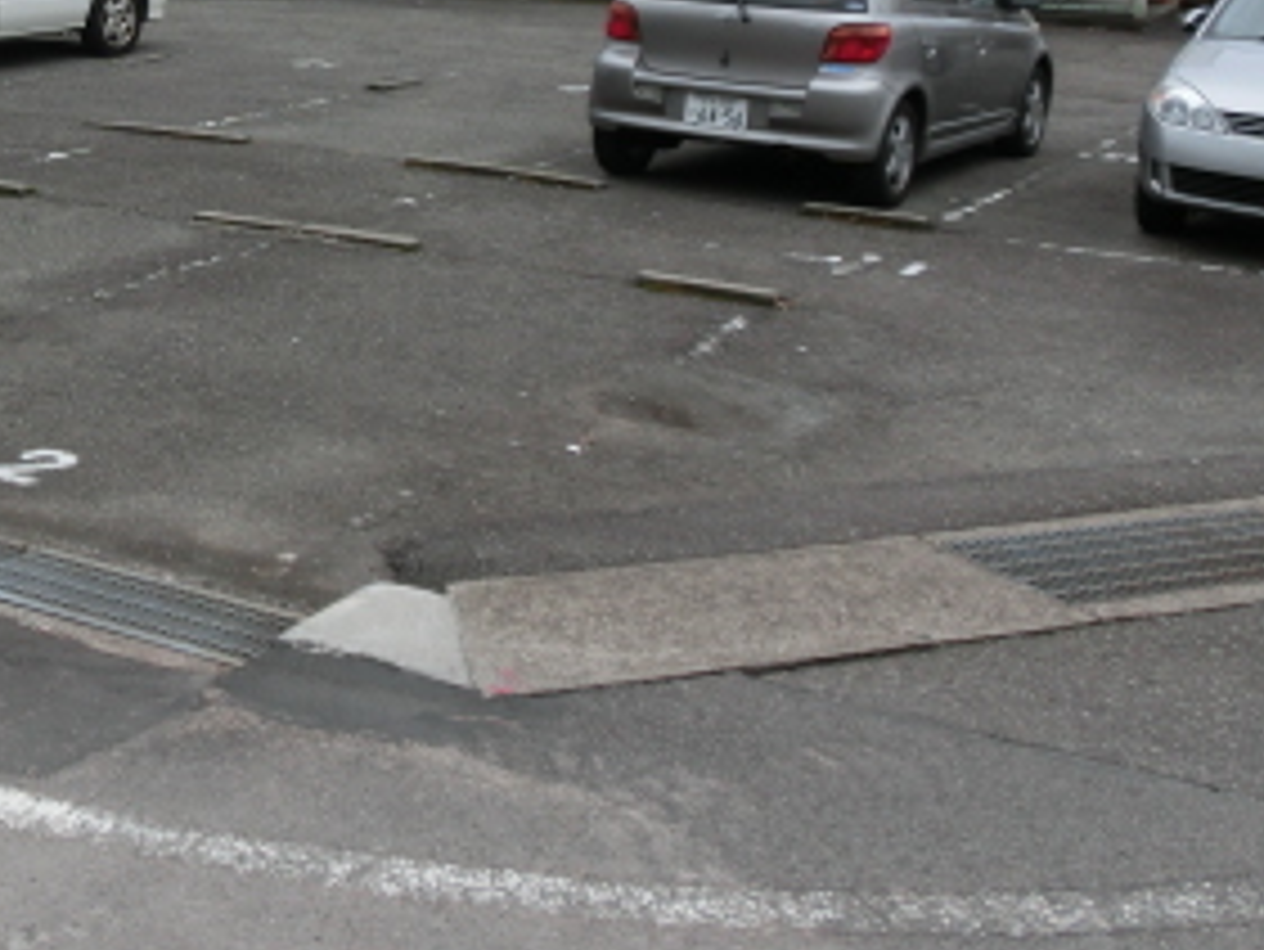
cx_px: 162
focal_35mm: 57
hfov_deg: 32.3
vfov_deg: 25.0
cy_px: 113
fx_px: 2082
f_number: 3.3
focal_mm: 4.4
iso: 80
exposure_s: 1/800
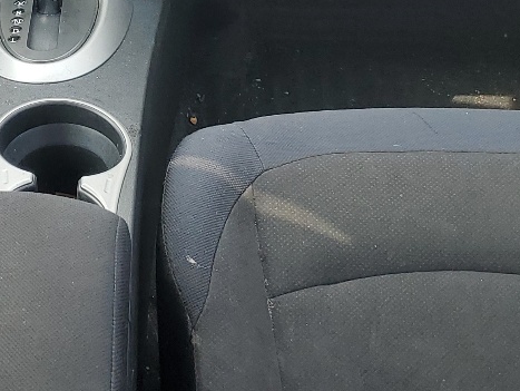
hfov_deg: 21.4
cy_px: 97
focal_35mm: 89
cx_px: 36
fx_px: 1338
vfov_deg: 16.5
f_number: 1.5
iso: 50
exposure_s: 1/227
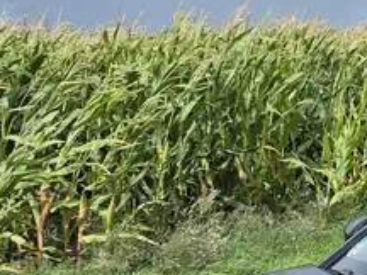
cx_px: 520
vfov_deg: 11.4
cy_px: 314
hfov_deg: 14.5
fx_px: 1357
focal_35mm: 128
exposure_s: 1/5296
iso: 80
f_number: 1.7
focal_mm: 6.3
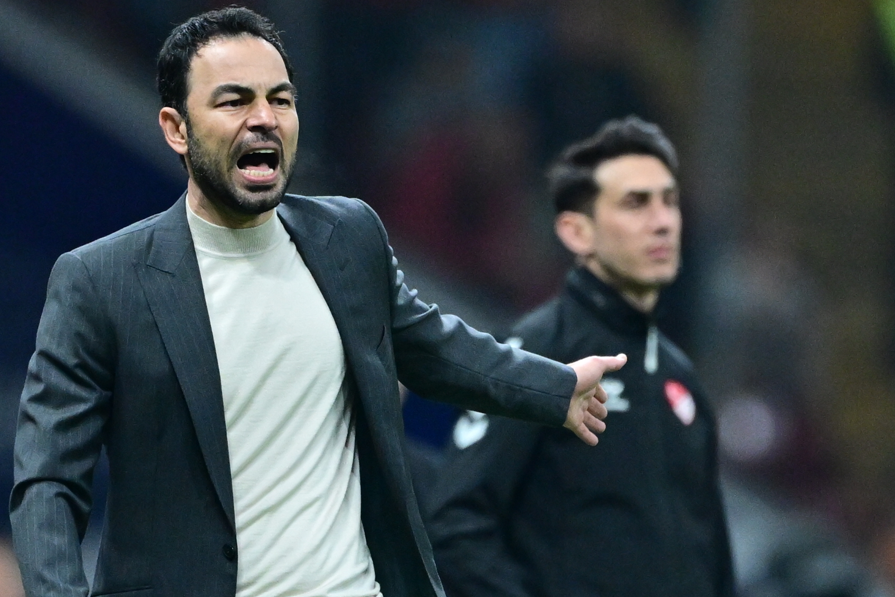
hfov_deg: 2.4
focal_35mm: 849
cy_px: 365
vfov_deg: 1.6
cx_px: 406
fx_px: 21107
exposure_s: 1/2000
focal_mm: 400
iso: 4000
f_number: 2.8
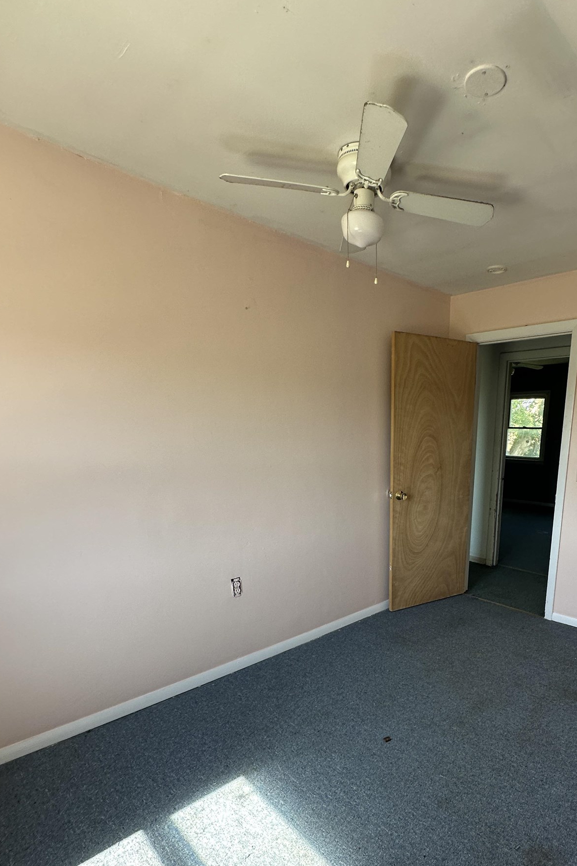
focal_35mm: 19
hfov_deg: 62.6
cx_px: 394
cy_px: 535
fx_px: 457
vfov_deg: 85.4
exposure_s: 1/99
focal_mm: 2.22
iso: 100
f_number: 2.2
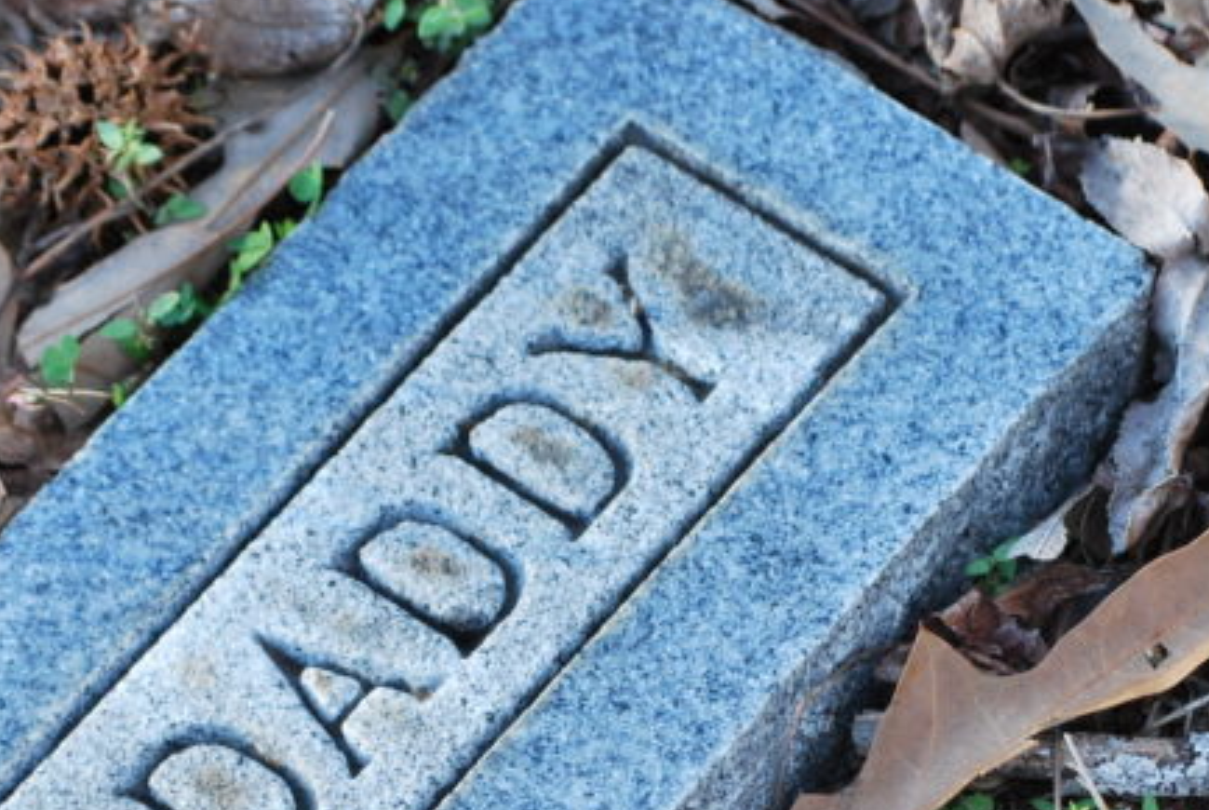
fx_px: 6564
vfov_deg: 7.1
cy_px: 644
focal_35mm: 195
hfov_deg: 10.5
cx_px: 796
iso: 200
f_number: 6.3
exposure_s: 1/60
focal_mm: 55
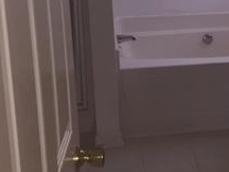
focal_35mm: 86
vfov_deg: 17.1
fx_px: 569
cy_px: 40
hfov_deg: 21.2
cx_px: 275
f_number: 2.2
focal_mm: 4.15
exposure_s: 1/30
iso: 64
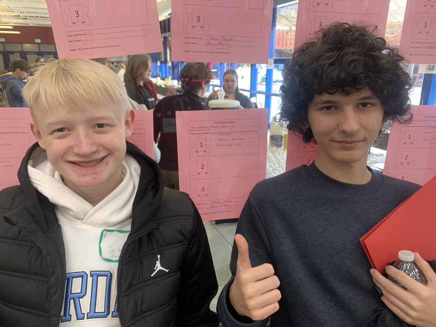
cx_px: 218
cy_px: 164
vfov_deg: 53.1
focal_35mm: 26
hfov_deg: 67.3
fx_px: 327
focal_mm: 4.25
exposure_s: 1/63
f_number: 1.8
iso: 100
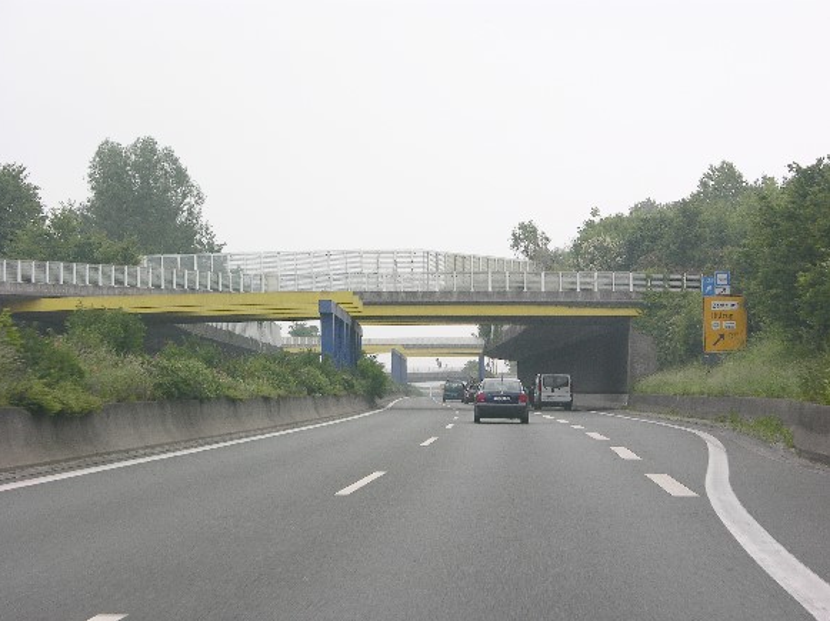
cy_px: 308
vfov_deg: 15.7
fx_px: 2252
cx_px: 412
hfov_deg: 20.9
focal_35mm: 94
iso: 50
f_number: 5
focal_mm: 23.7
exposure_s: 1/134
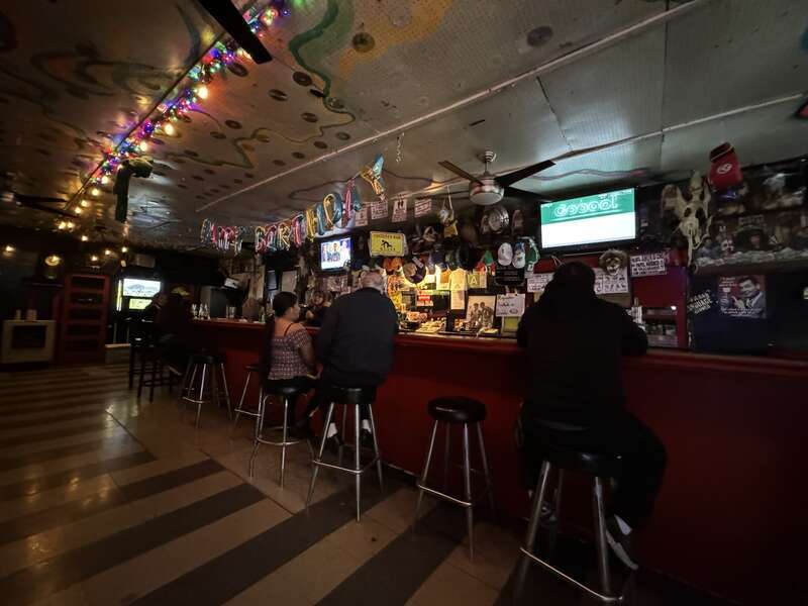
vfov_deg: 85.7
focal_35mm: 14
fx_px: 327
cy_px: 303
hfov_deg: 102.1
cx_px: 404
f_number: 2.2
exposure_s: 1/30
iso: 2500
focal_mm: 2.22
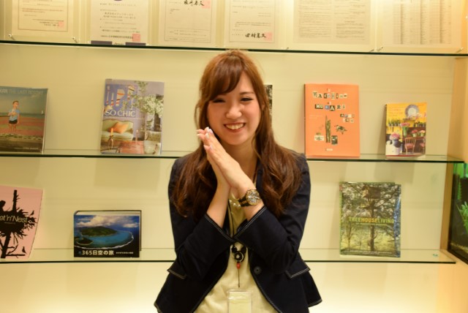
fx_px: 527
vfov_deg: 33.1
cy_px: 156
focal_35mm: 40
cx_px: 234
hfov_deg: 47.9
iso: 100
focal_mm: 27
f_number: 4
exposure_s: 1/8
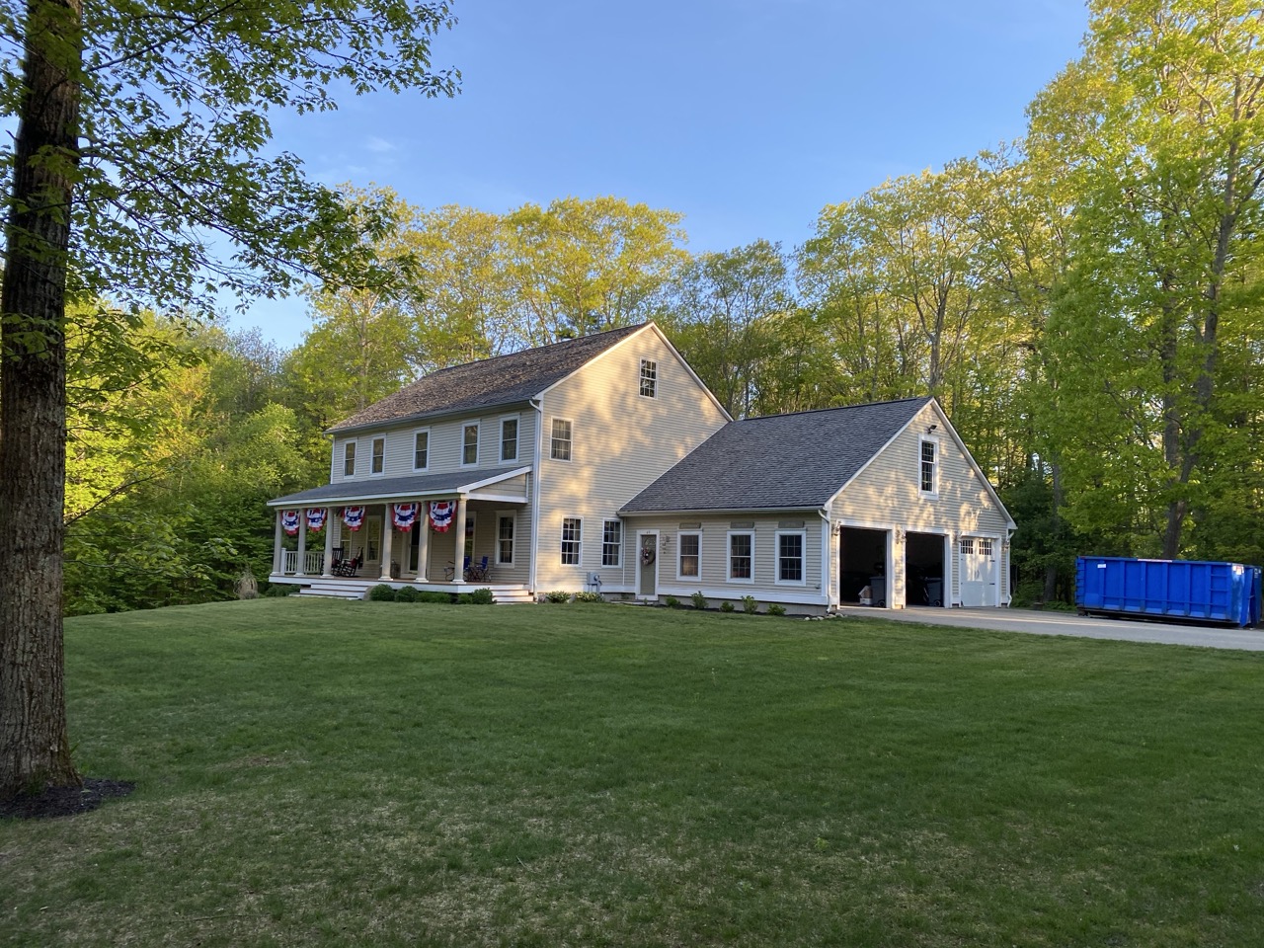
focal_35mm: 26
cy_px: 474
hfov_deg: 67.3
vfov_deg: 53.1
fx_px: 949
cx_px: 632
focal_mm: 4.25
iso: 32
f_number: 1.8
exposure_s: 1/444
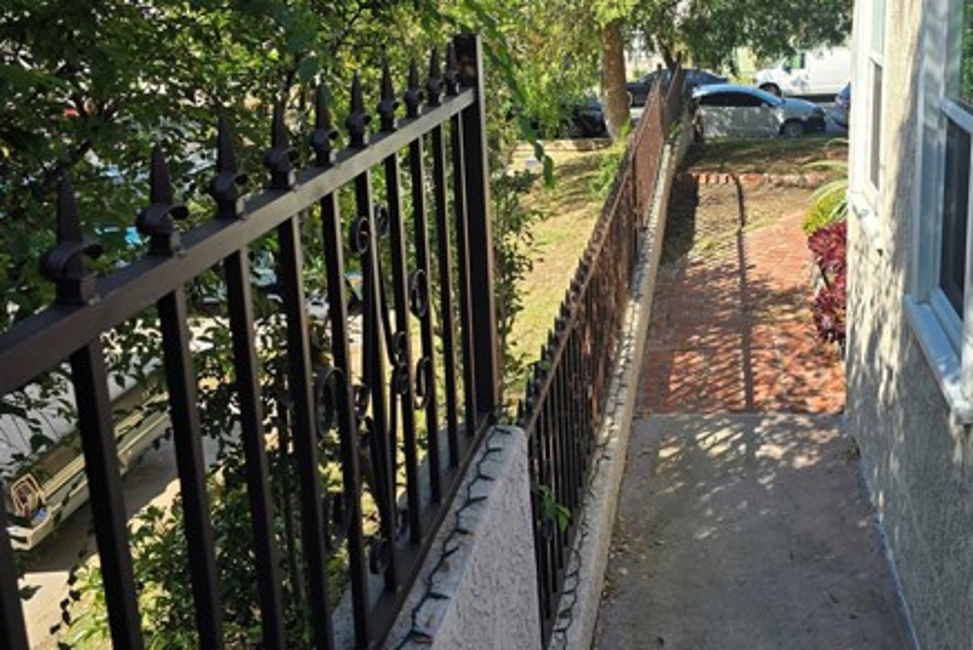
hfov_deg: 52.7
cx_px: 692
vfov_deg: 37.1
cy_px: 176
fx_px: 947
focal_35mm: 35
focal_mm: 6.3
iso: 12
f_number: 1.7
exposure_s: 1/501
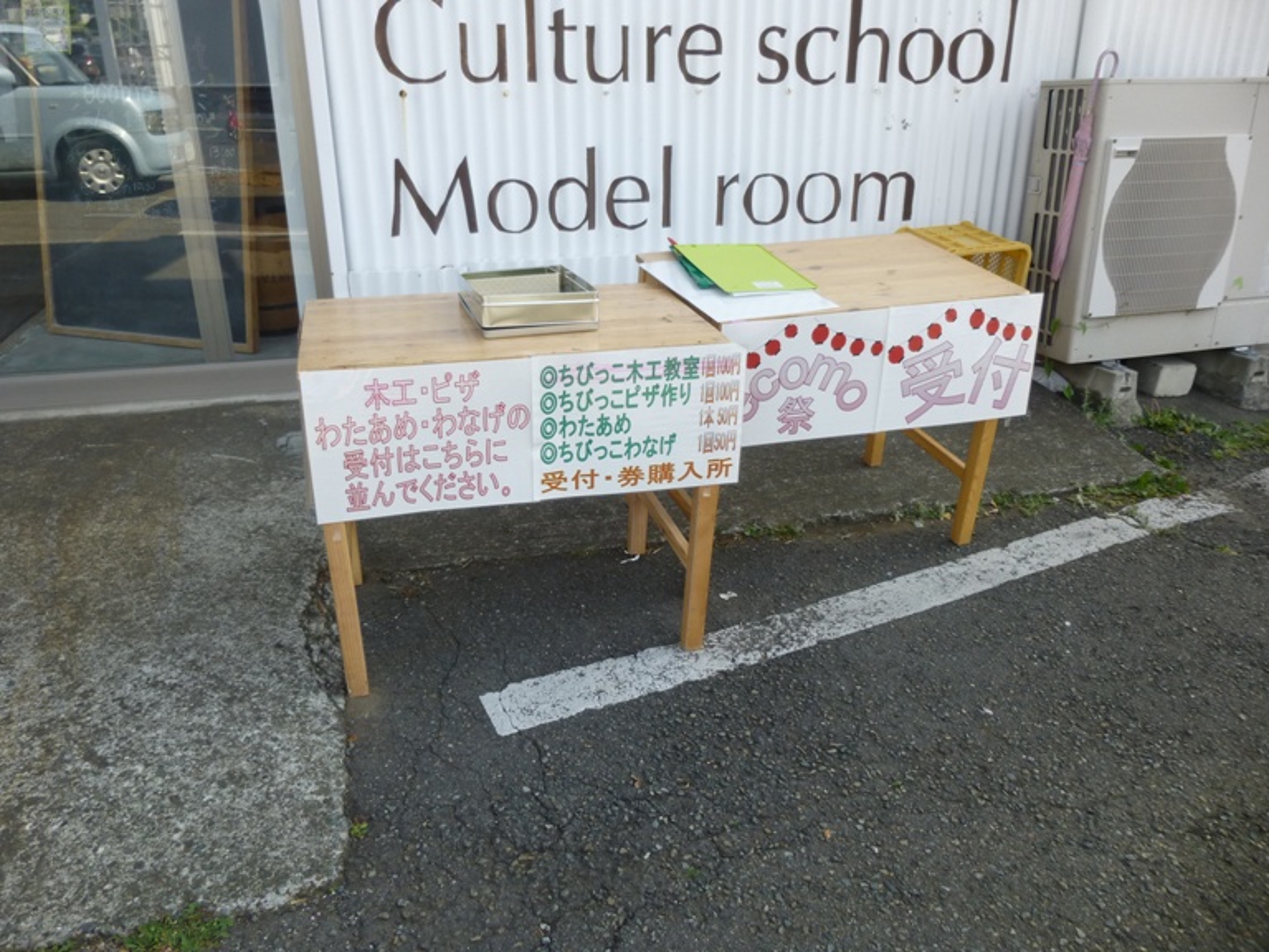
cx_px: 634
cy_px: 476
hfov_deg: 67.3
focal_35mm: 26
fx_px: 953
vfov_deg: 53.1
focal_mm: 4.5
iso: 100
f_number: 3.1
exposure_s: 1/400
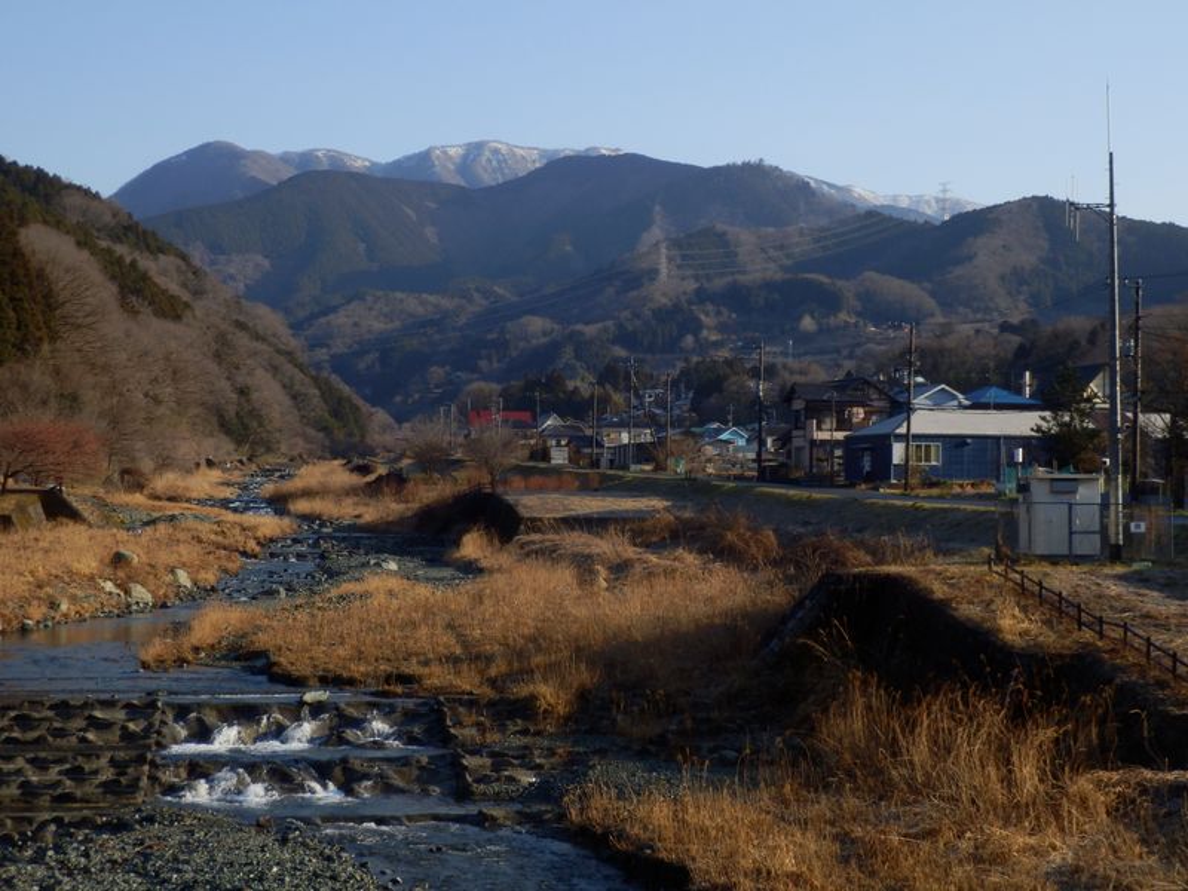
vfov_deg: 21.3
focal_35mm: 69
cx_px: 594
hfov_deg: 28.2
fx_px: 2368
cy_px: 446
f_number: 4.8
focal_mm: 12.3
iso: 80
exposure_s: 1/400
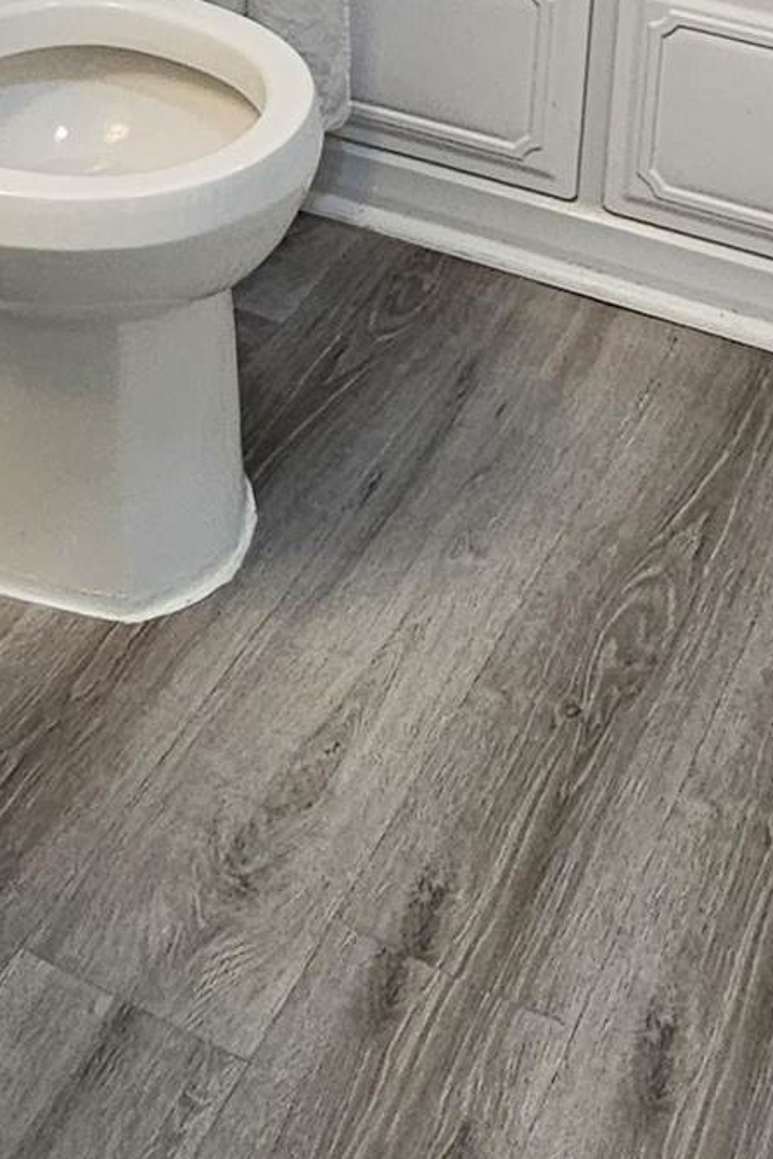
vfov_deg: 27.2
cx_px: 273
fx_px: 1996
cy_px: -343
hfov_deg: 21.9
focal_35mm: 62
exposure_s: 1/60
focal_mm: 2.2
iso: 200
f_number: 2.2
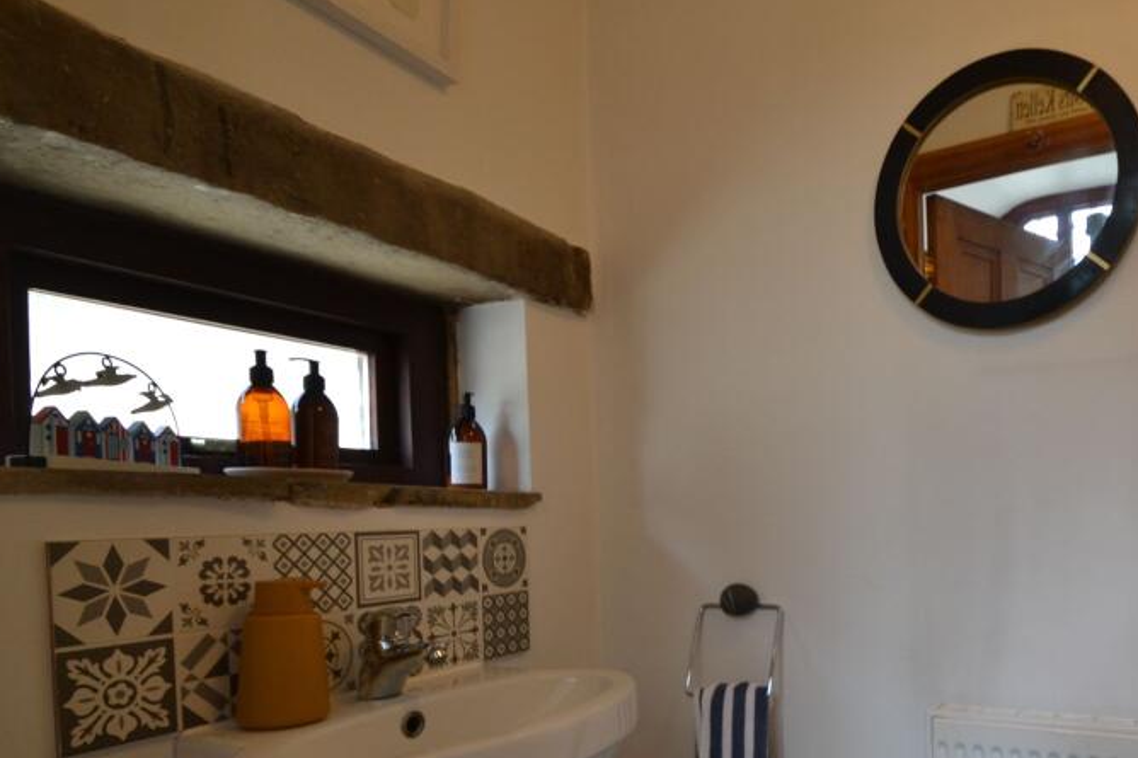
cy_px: 522
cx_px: 818
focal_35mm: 23
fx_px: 727
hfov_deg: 72.1
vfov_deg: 53.7
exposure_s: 1/100
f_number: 5
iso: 400
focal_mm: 10
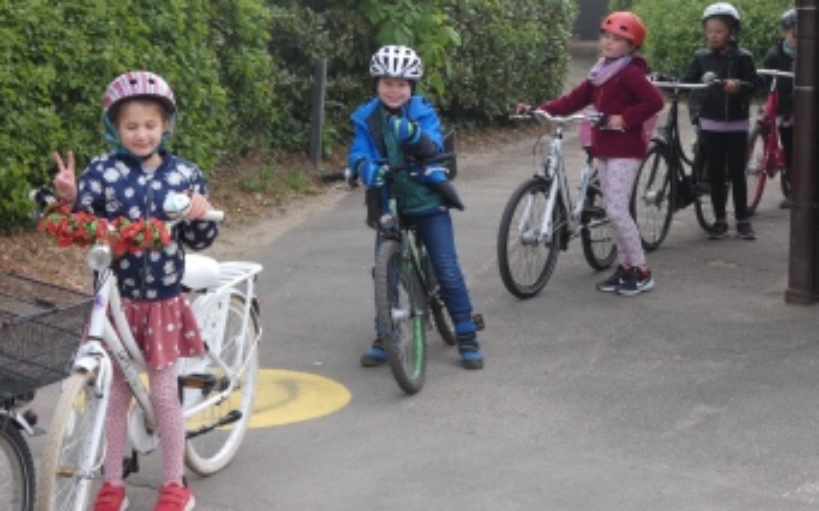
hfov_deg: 25.2
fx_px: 1830
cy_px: 170
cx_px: 394
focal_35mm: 82
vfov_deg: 15.9
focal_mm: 11.9
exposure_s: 1/100
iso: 80
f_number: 4.2
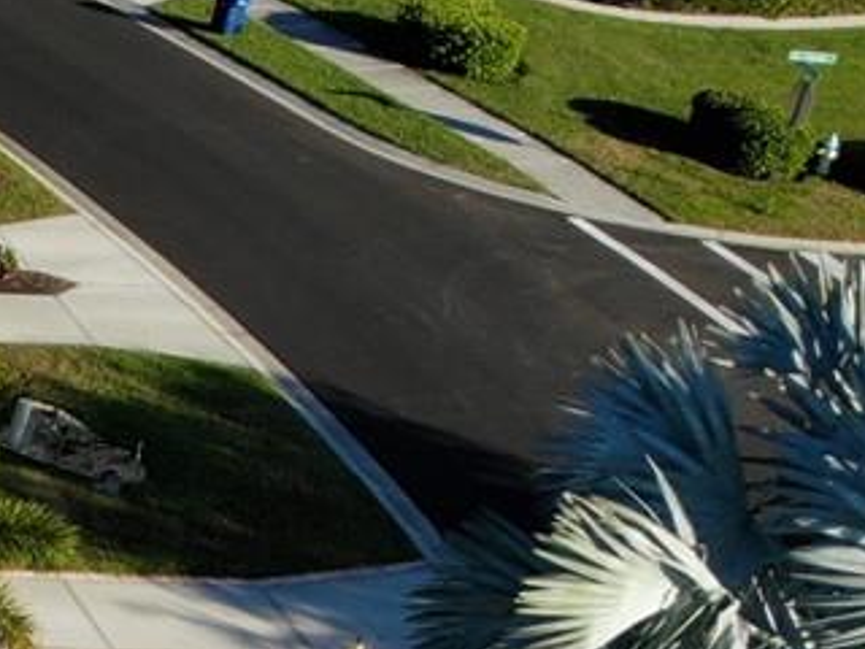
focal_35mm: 120
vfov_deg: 11.2
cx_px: -1265
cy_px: 1297
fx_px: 2999
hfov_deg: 12.5
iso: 115
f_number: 2.8
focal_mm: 4.5
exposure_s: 1/764
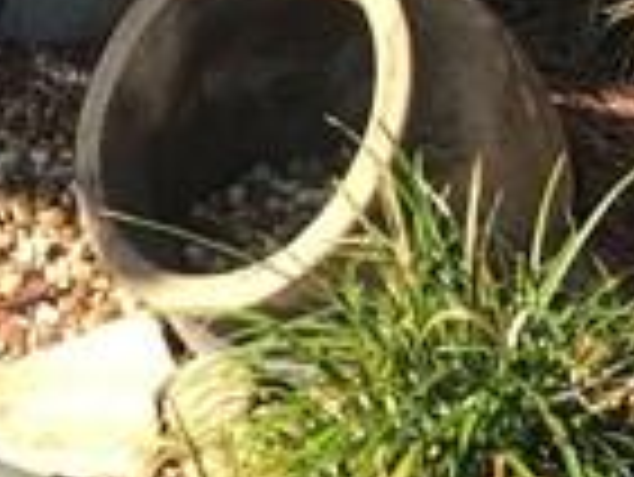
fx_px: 3721
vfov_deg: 7.0
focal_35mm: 203
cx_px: -216
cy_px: -576
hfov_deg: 9.5
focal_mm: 3.99
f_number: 1.8
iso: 20
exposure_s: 1/887
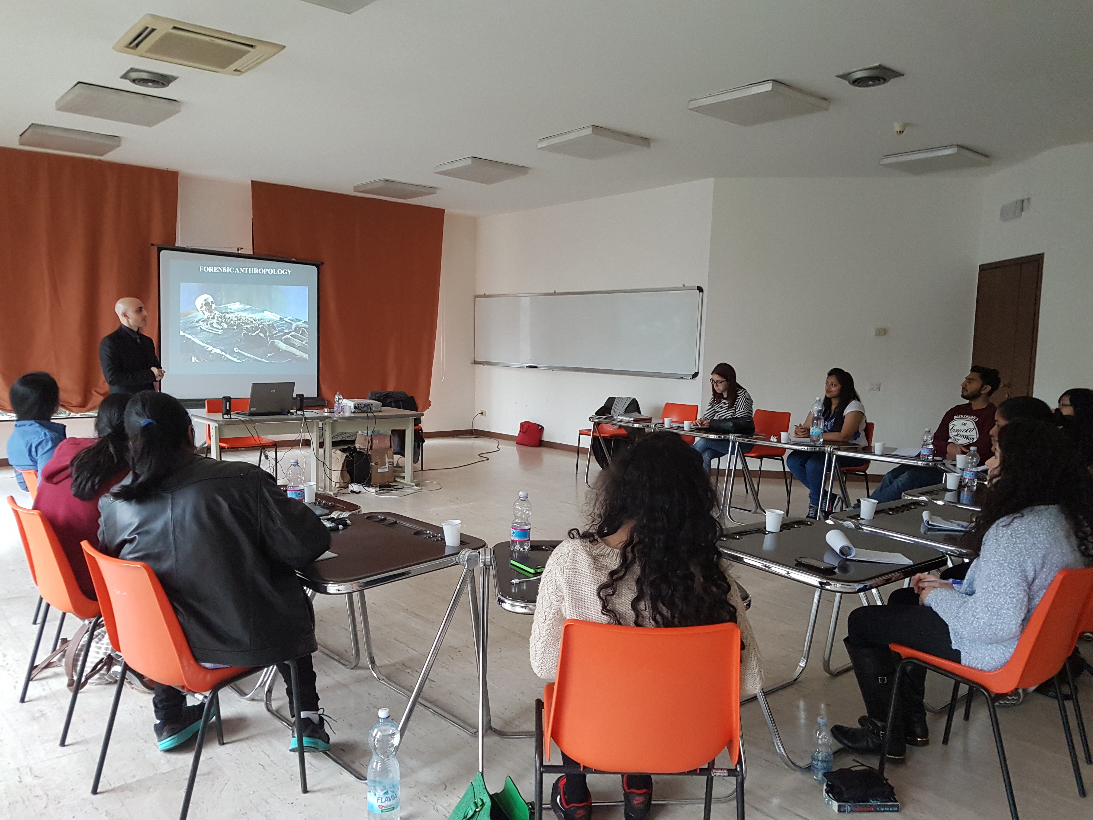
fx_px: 821
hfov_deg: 67.3
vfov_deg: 53.1
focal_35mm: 26
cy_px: 410
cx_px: 546
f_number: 1.7
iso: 200
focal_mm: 4.2
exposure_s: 1/50
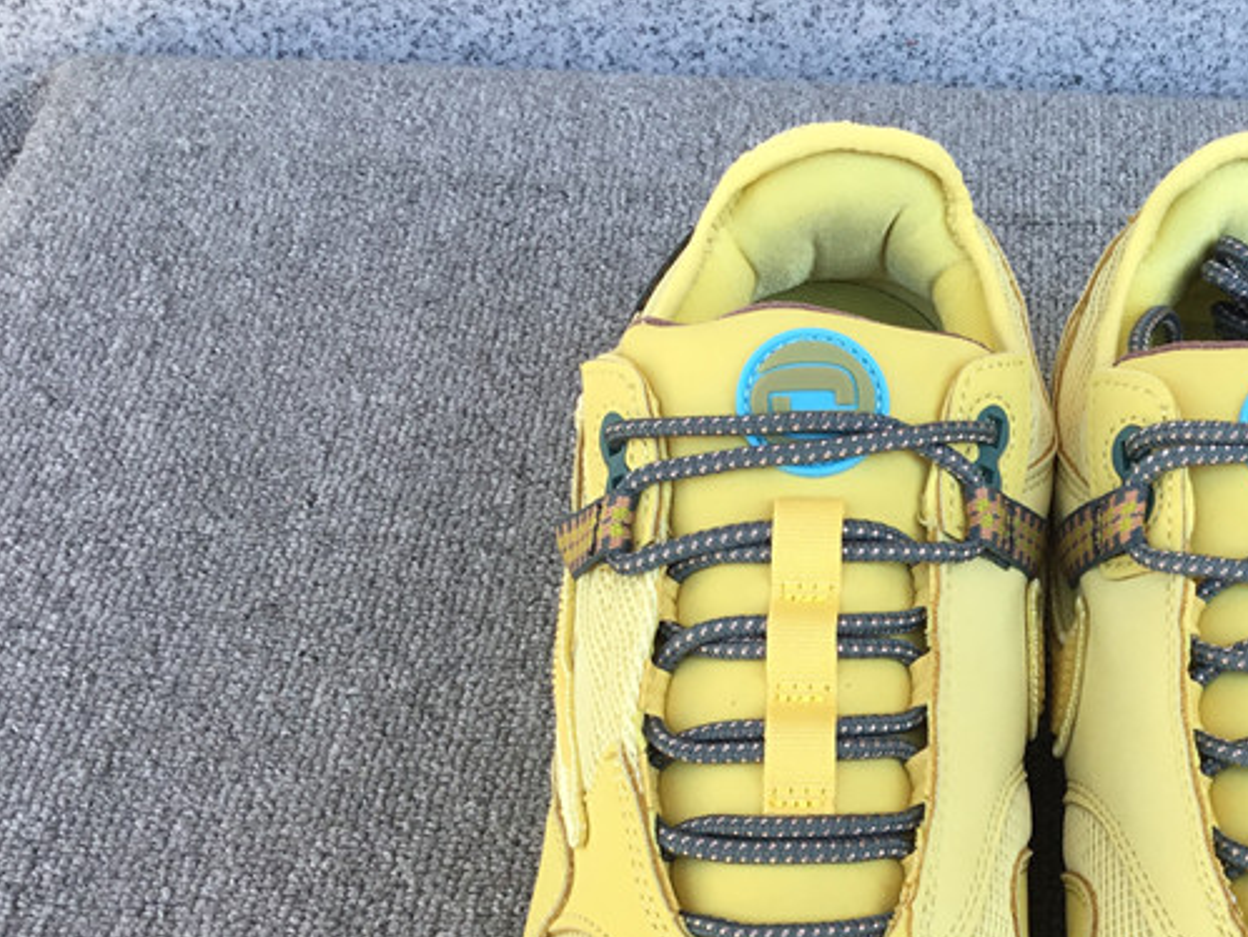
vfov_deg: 25.6
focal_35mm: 56
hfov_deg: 33.1
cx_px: 1045
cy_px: 755
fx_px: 2020
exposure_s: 1/183
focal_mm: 3.3
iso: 25
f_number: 2.4
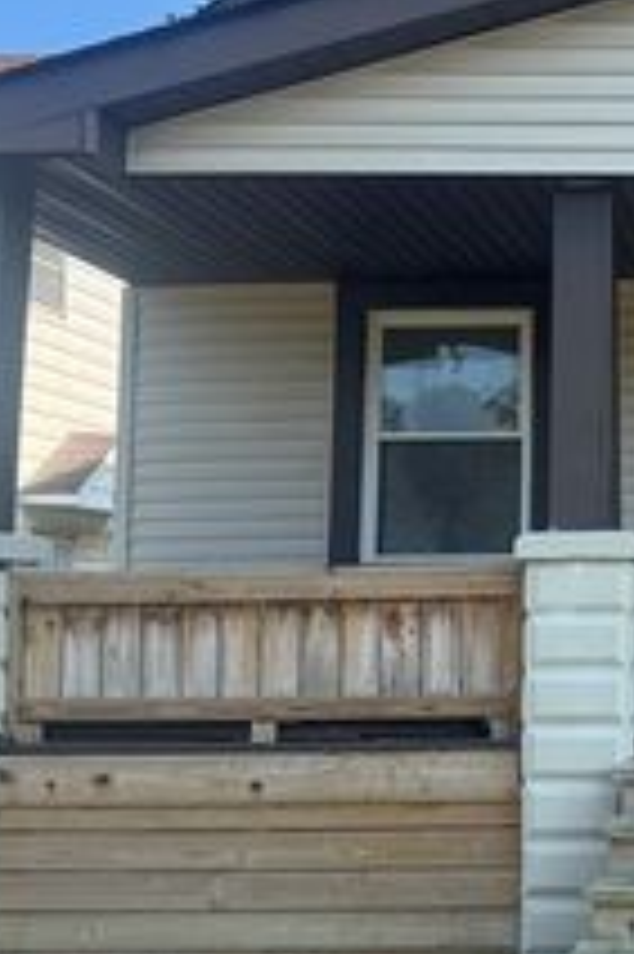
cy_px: 425
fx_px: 1561
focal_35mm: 59
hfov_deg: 21.1
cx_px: 800
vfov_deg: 33.9
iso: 80
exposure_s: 1/1193
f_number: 1.78
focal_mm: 6.76
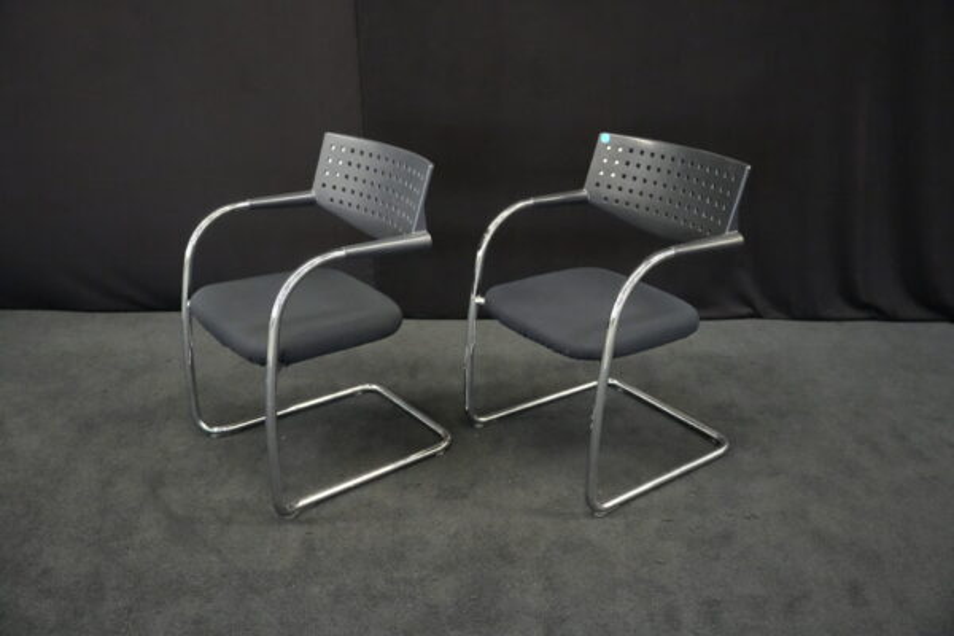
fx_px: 848
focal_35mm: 32
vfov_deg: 41.1
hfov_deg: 58.7
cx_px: 477
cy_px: 318
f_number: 4
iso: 12800
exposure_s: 1/160
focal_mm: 32
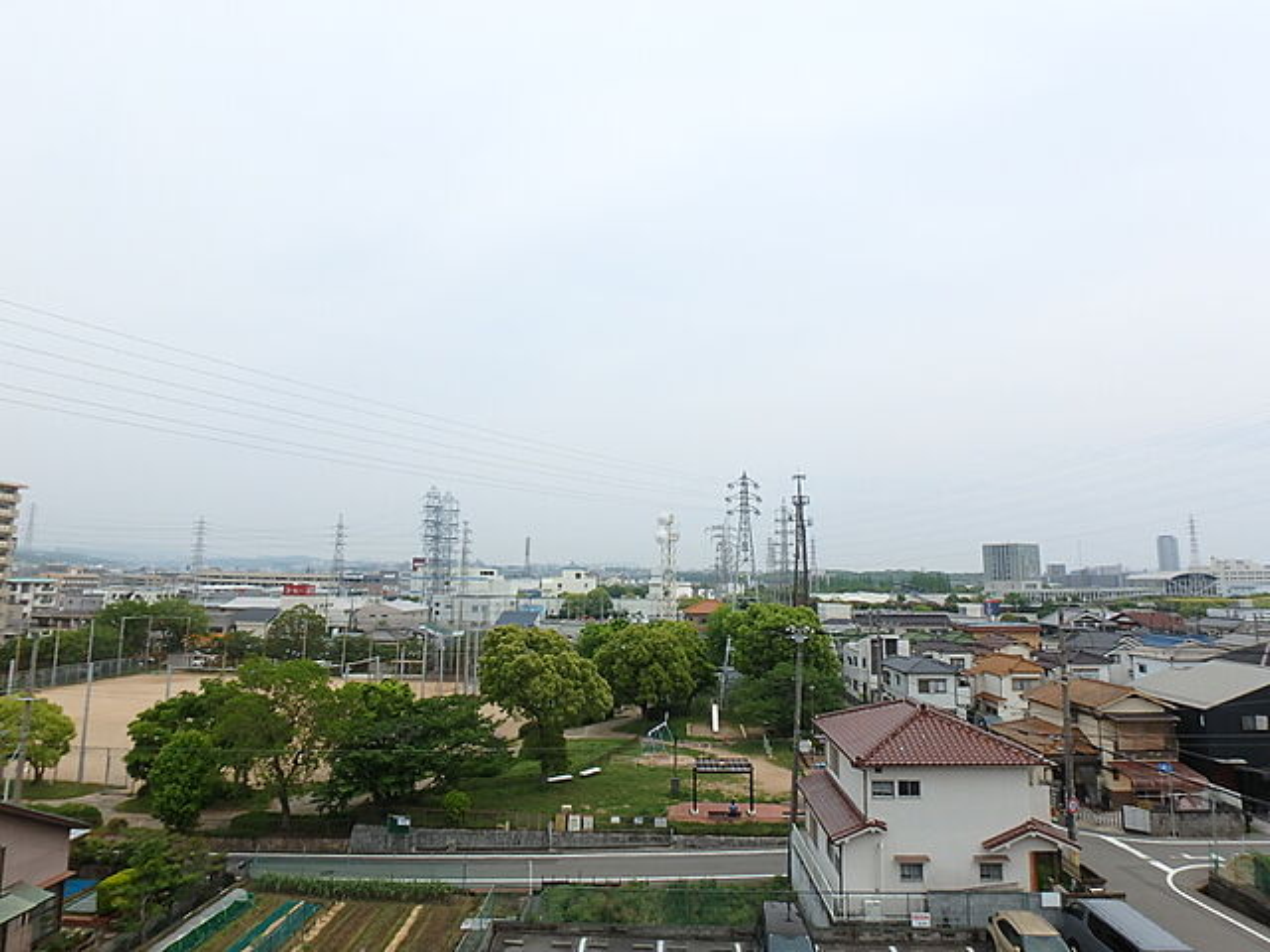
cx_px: 635
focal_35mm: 21
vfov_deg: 63.4
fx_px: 770
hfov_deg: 79.0
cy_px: 476
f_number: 6
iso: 125
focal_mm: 3.7
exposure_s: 1/500
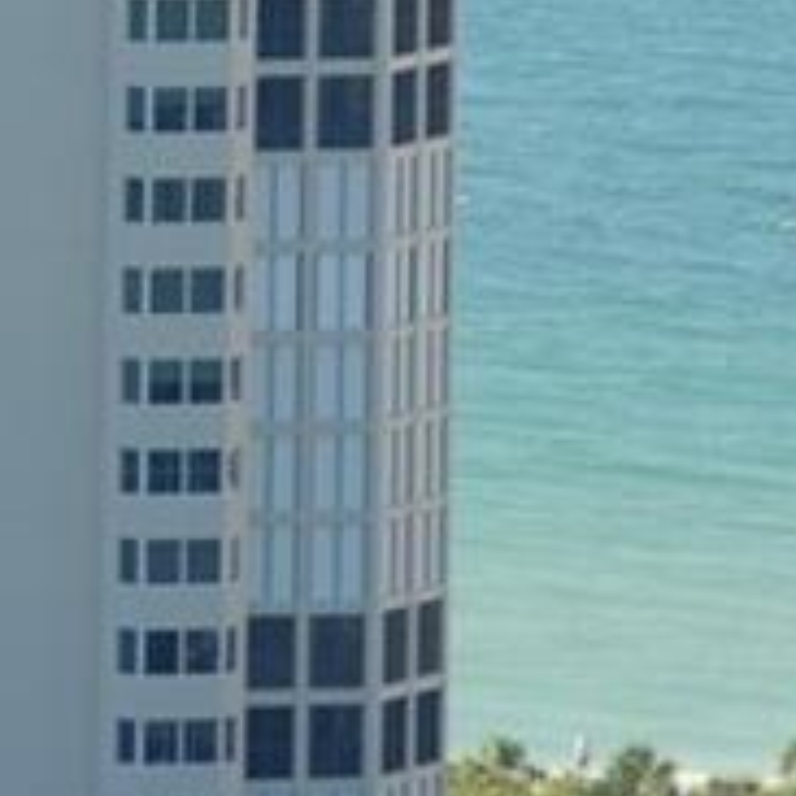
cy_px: 9
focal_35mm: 857
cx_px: -561
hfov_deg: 2.0
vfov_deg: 2.0
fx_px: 22296
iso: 200
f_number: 8
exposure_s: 1/250
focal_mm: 120
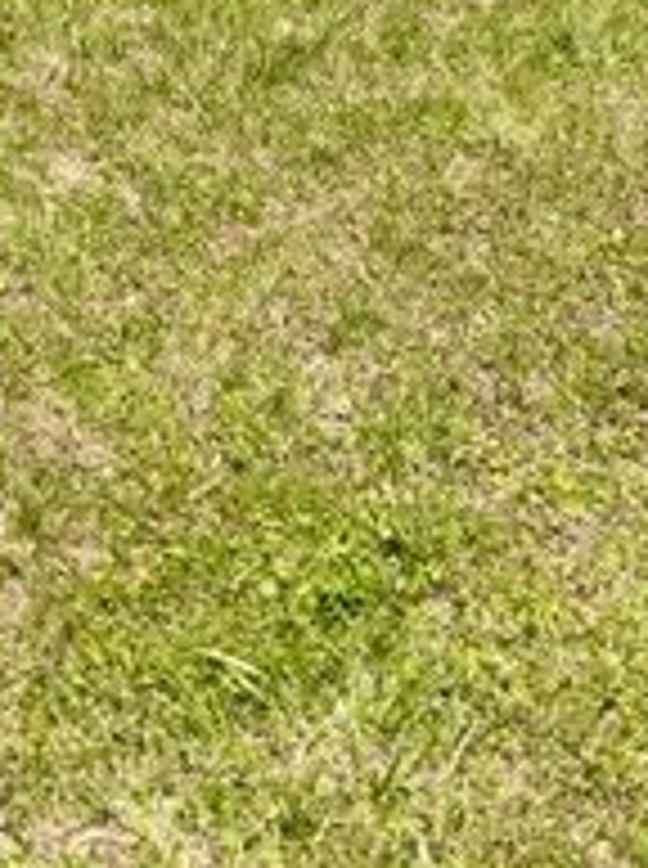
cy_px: -578
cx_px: -306
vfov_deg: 18.3
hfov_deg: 15.2
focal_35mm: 90
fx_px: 2254
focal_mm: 5.96
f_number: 1.6
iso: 50
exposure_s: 1/2513
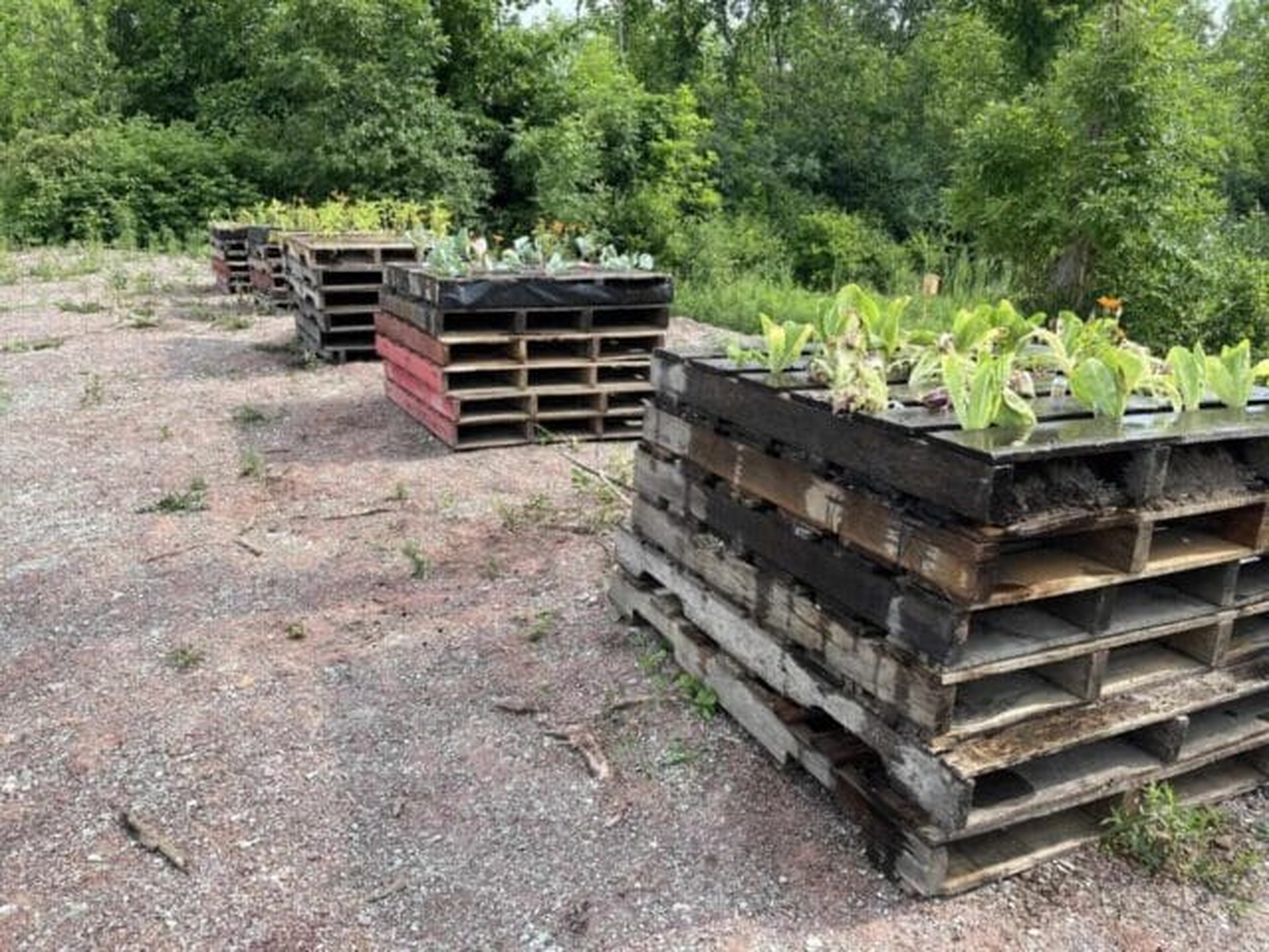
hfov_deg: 67.3
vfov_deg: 53.1
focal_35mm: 26
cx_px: 634
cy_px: 476
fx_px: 953
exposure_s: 1/1441
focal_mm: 5.1
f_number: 1.6
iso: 50
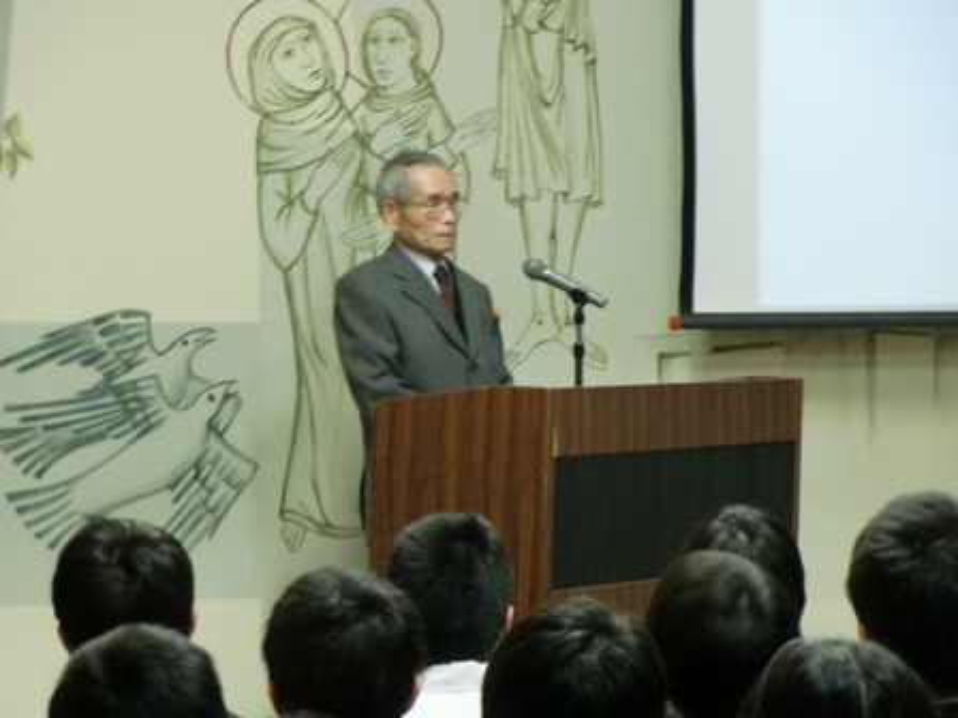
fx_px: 4013
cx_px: 479
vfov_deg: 10.2
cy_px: 359
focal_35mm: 145
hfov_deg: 13.6
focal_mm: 25.9
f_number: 4.6
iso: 400
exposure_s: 1/8
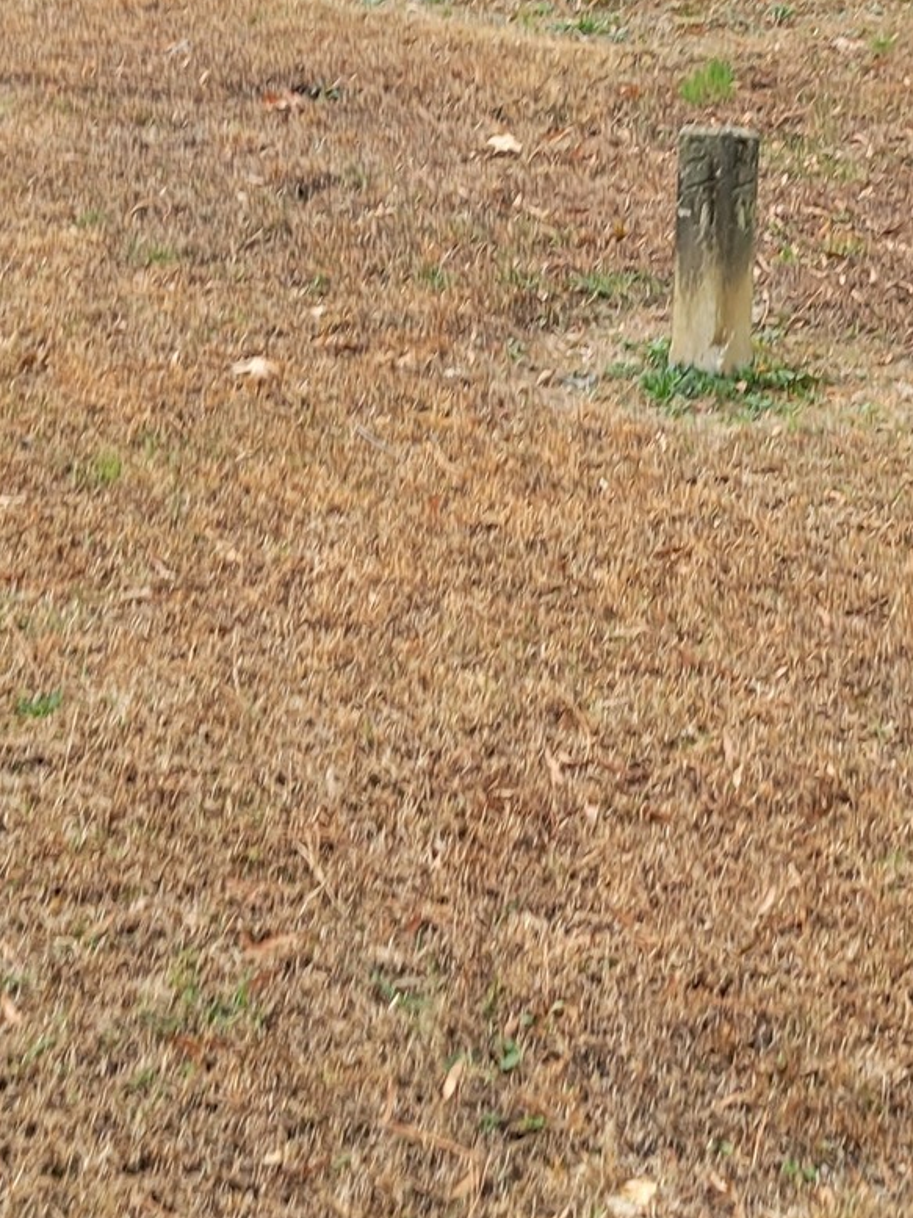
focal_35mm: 77
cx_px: 814
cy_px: 354
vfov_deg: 25.1
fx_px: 2709
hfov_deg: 18.8
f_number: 1.8
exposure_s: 1/172
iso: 40
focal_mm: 5.4
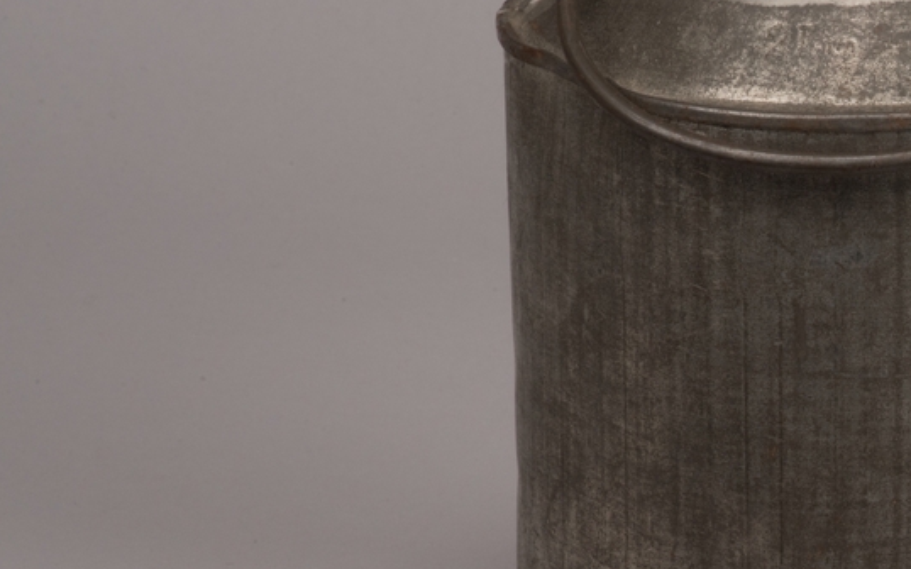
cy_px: 297
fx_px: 5933
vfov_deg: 5.5
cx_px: 977
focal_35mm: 239
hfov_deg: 8.7
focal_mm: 105
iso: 400
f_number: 25
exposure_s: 1/160
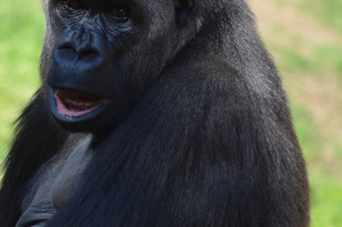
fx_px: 6921
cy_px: 84
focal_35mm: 730
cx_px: 76
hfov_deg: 2.8
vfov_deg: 1.9
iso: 560
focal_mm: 220
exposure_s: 1/1000
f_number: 4.8
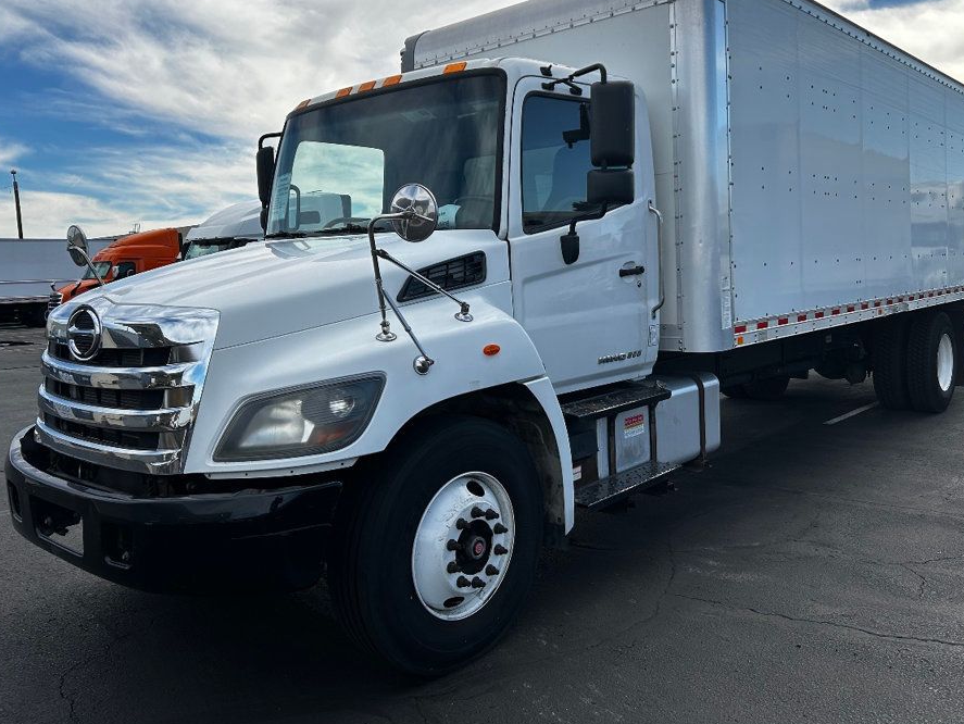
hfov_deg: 59.7
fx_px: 836
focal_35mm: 30
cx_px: 544
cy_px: 313
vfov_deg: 46.7
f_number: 1.5
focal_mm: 5.7
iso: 50
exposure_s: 1/2994
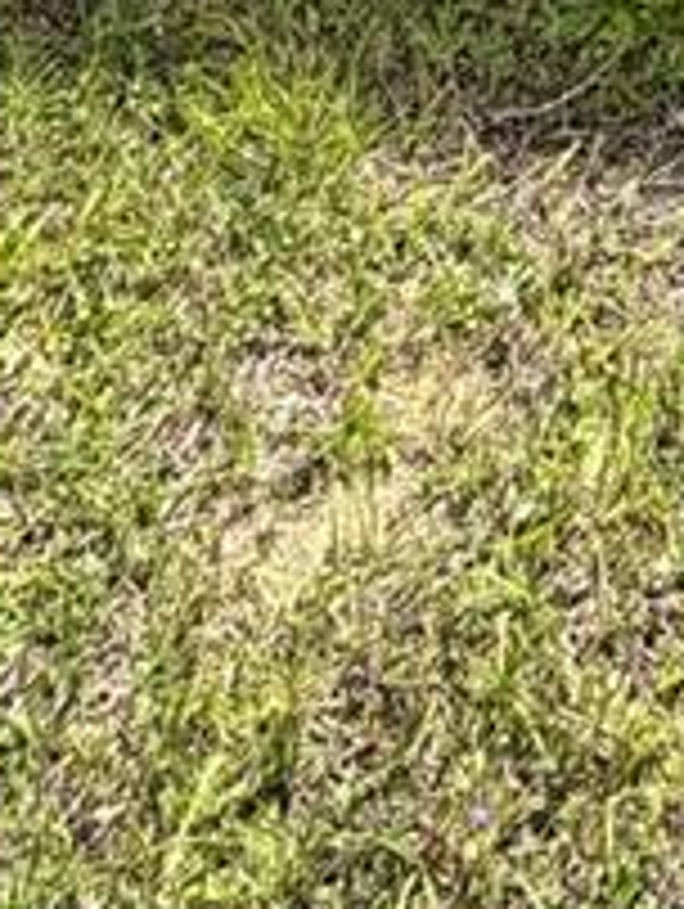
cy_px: -1512
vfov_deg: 13.3
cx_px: 1022
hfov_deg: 16.3
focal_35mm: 83
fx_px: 2182
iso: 32
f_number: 2.2
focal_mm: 2.22
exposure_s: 1/799
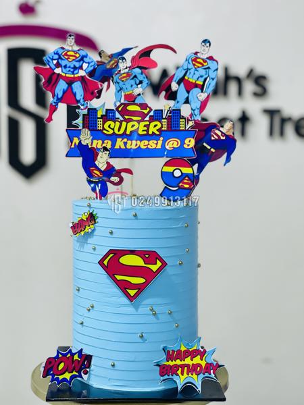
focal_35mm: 64
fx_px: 749
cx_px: 152
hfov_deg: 22.9
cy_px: 202
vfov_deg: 30.3
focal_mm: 7.5
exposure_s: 1/50
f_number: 2.2
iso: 160
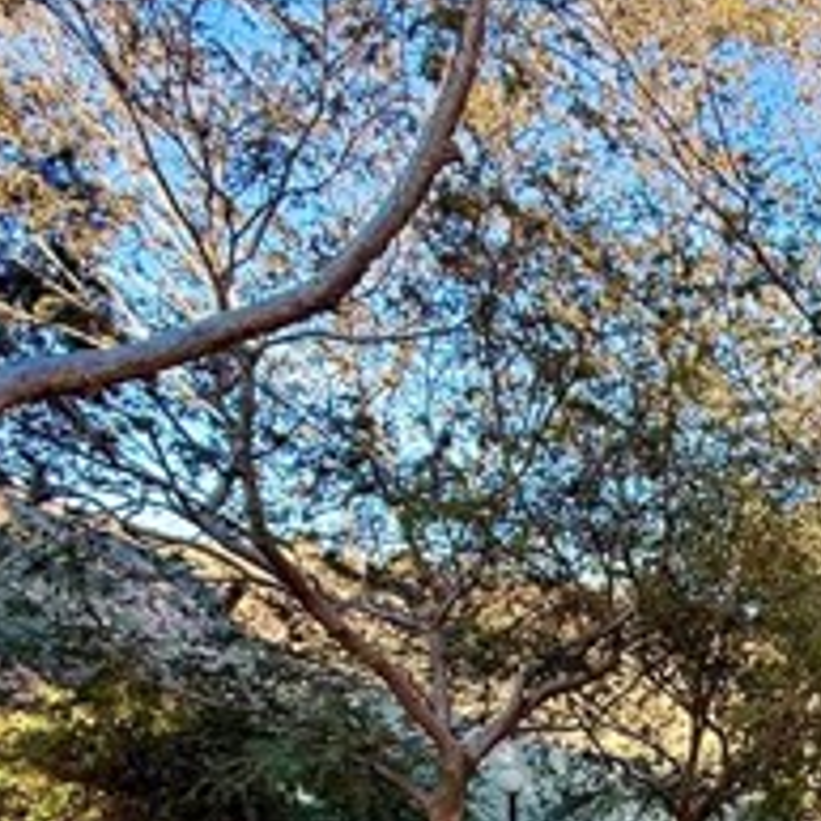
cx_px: 1068
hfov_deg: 31.5
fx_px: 1100
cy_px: 910
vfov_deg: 35.0
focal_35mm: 41
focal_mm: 2.22
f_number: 2.2
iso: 64
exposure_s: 1/294
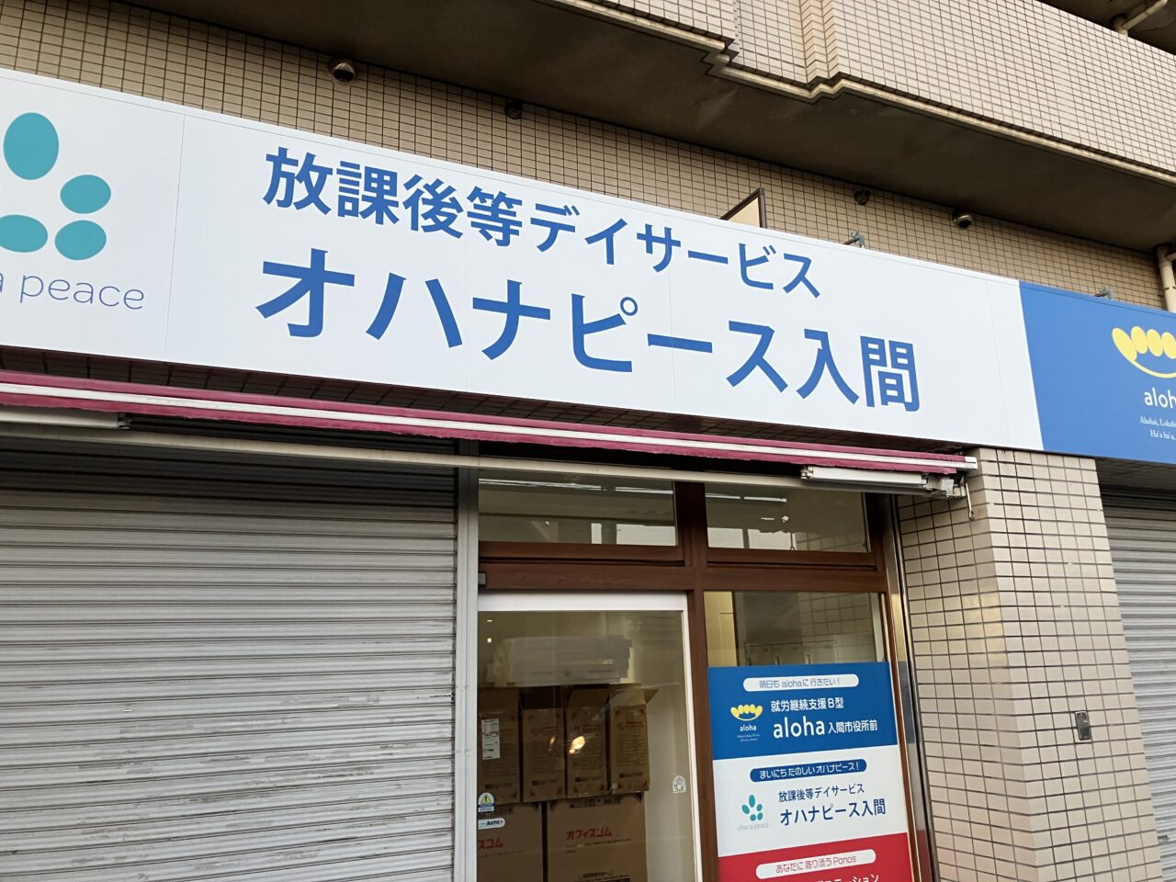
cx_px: 588
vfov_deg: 49.7
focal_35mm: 28
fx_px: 951
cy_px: 441
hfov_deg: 63.4
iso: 80
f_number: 1.8
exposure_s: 1/66
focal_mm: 3.99
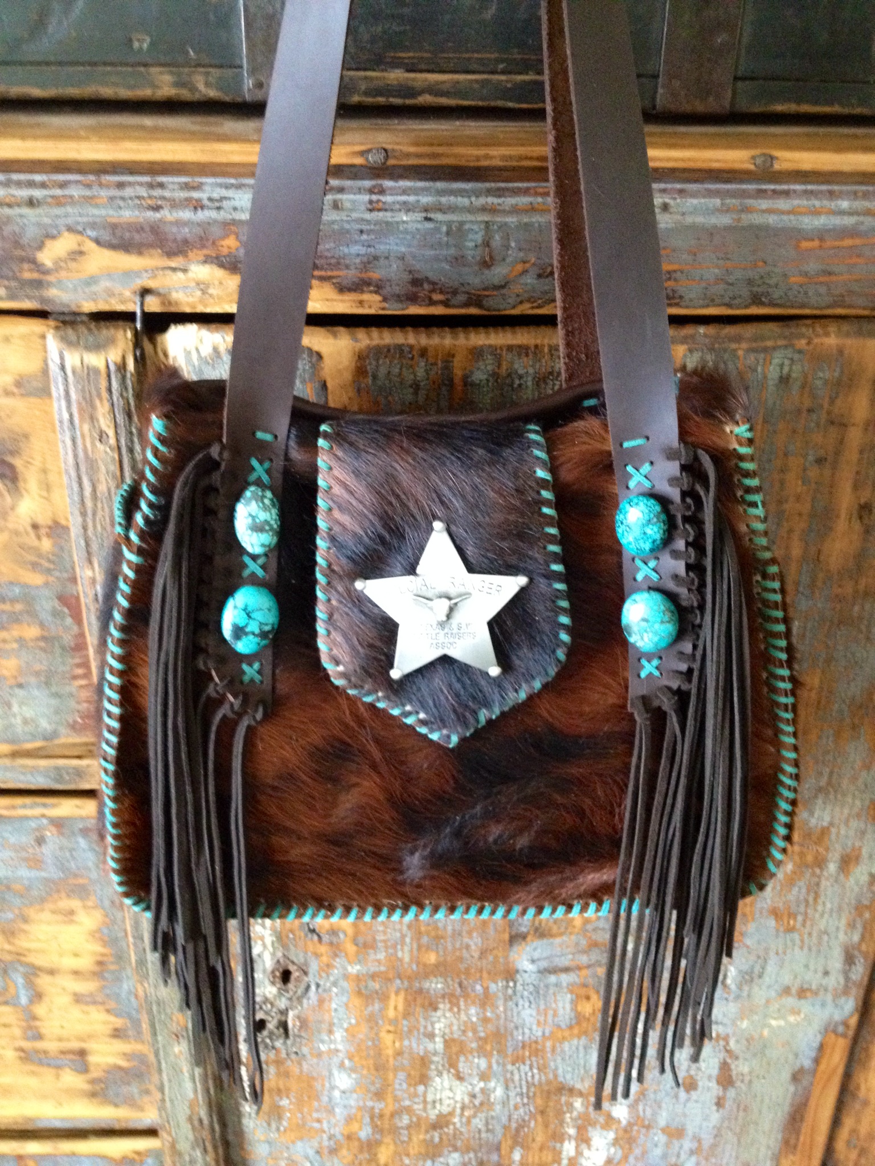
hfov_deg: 40.7
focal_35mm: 35
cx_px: 438
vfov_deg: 52.6
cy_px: 583
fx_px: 1180
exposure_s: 1/15
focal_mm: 4.28
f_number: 2.4
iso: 400
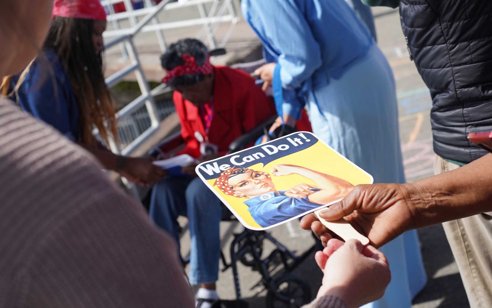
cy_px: 144
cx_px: 246
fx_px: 697
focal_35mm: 52
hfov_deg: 38.9
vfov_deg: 24.9
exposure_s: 1/320
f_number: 5.6
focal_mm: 50
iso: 100
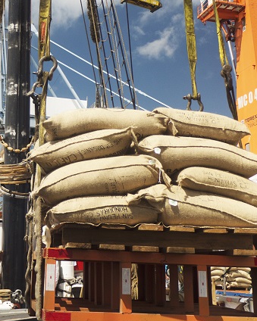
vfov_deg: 33.5
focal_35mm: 55
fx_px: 523
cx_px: 49
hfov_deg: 27.0
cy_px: 80
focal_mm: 14
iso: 200
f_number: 3.5
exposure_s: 1/80
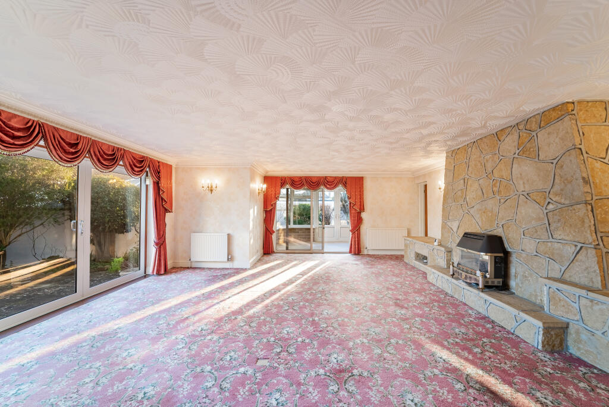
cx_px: 304
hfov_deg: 104.2
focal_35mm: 14
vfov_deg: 81.3
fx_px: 237
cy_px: 204
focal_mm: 14
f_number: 6.3
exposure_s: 1/250
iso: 320
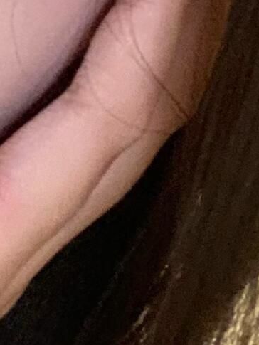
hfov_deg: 7.4
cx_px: -304
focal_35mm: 191
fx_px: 1905
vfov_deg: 10.3
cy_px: 119
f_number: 2.2
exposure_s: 1/42
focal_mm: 2.71
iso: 400
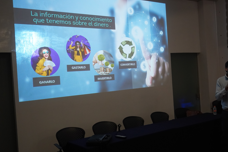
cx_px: 131
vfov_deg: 30.1
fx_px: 282
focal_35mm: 45
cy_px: 78
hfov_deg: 43.8
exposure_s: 1/160
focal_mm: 25
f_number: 4.5
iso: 2000
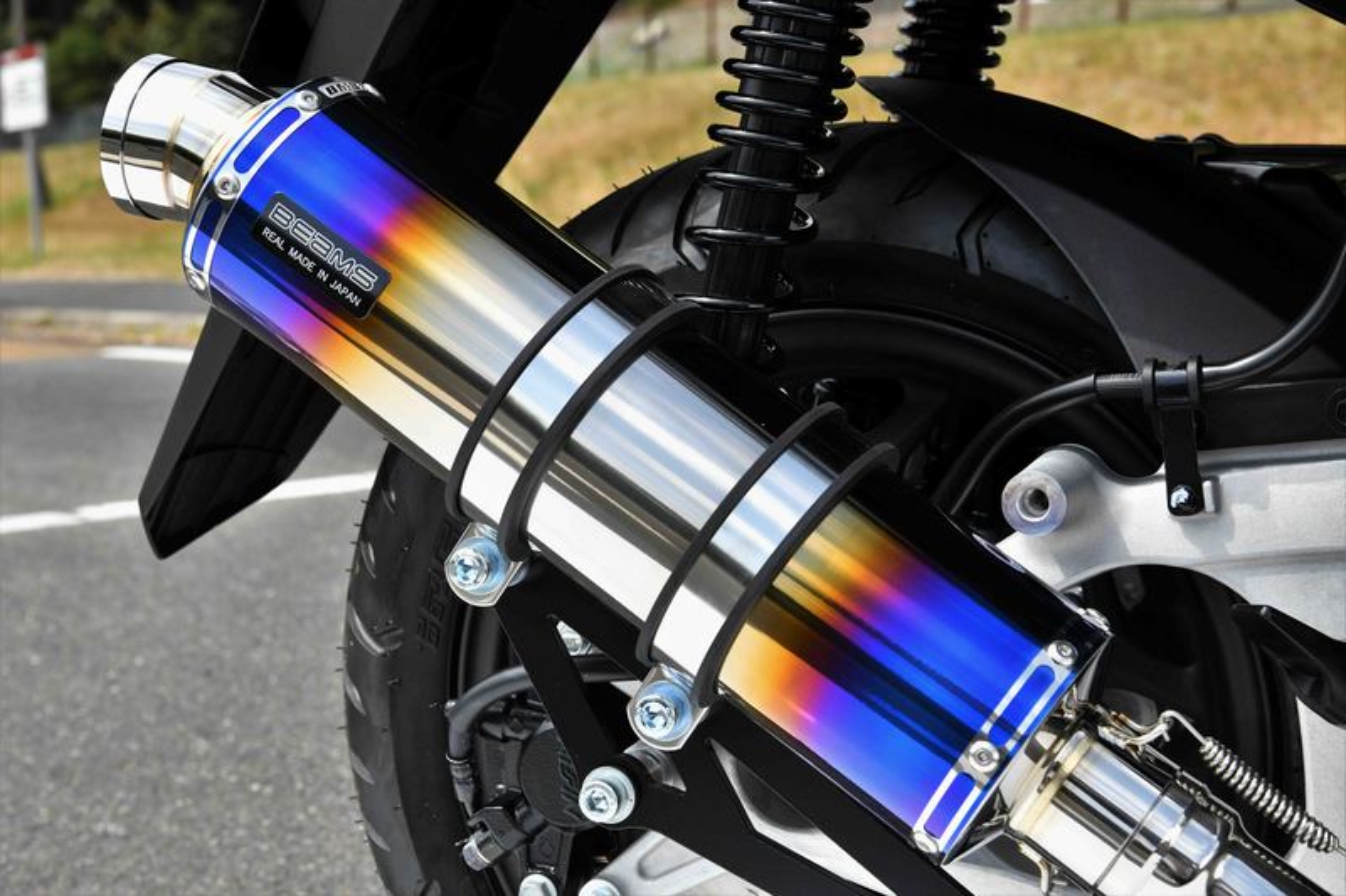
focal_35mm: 62
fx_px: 2317
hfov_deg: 32.4
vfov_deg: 21.9
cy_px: 448
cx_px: 673
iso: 1000
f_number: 13
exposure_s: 1/1000
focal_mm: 62
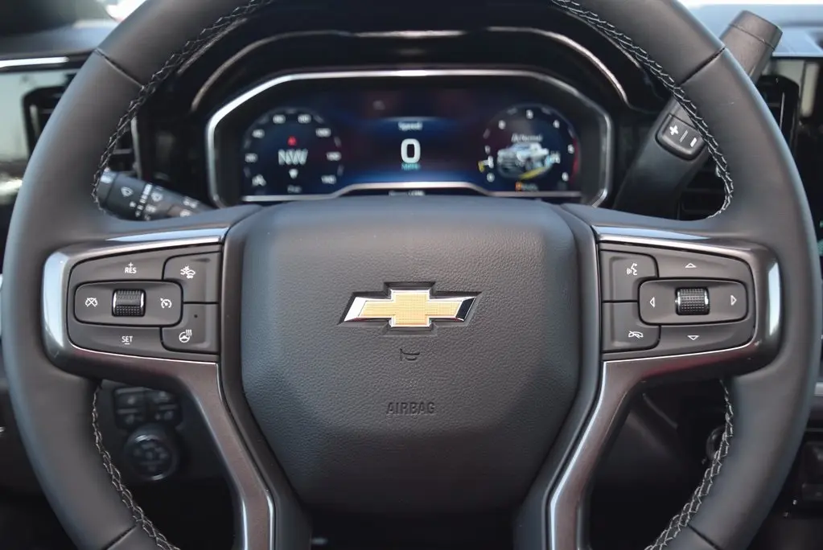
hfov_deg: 61.9
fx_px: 686
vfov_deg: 43.7
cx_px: 412
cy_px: 275
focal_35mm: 30
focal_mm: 20
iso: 200
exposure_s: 1/100
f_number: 4.2
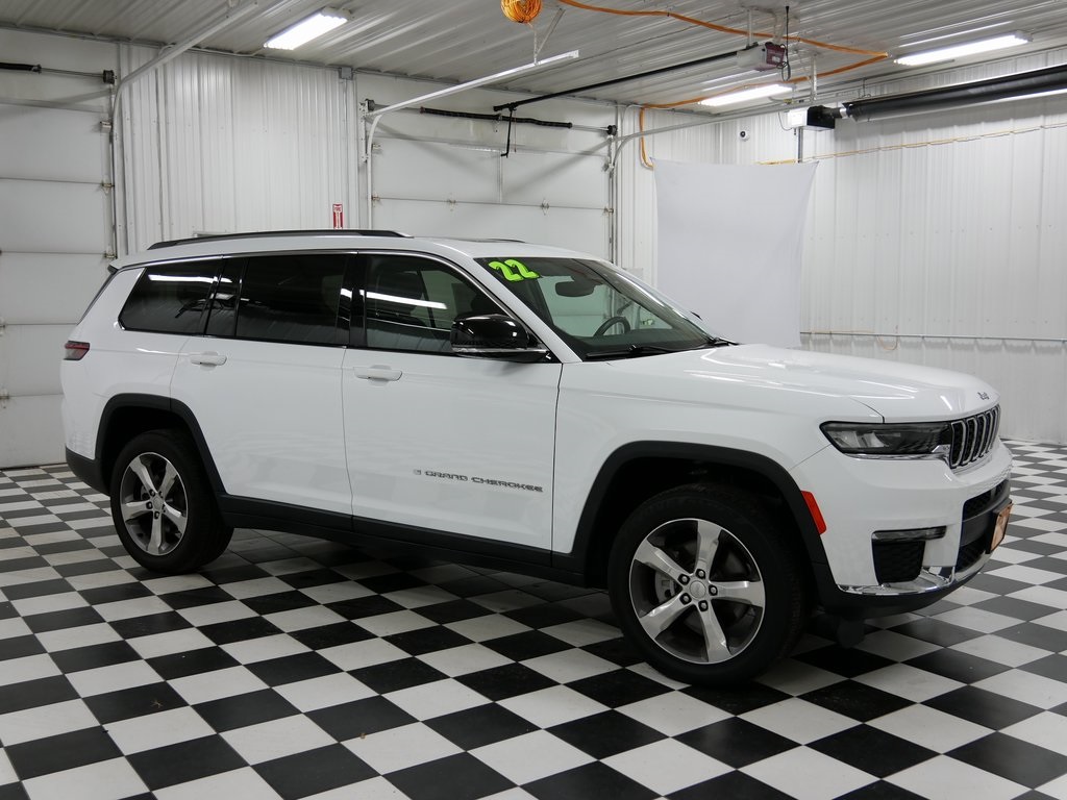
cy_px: 400
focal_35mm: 36
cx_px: 534
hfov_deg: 51.4
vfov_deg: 39.7
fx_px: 1110
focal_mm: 18
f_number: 3.9
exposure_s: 1/60
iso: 320
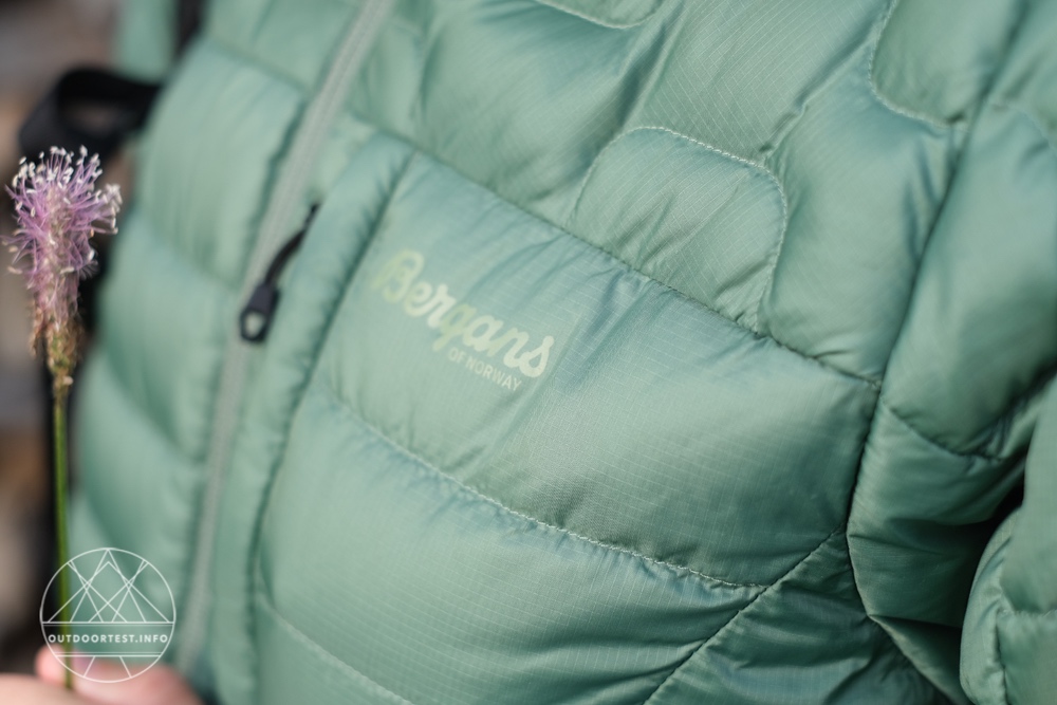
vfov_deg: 25.5
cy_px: 352
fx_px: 1556
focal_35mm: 53
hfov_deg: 37.5
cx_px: 528
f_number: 2.8
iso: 320
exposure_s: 1/800
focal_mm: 35
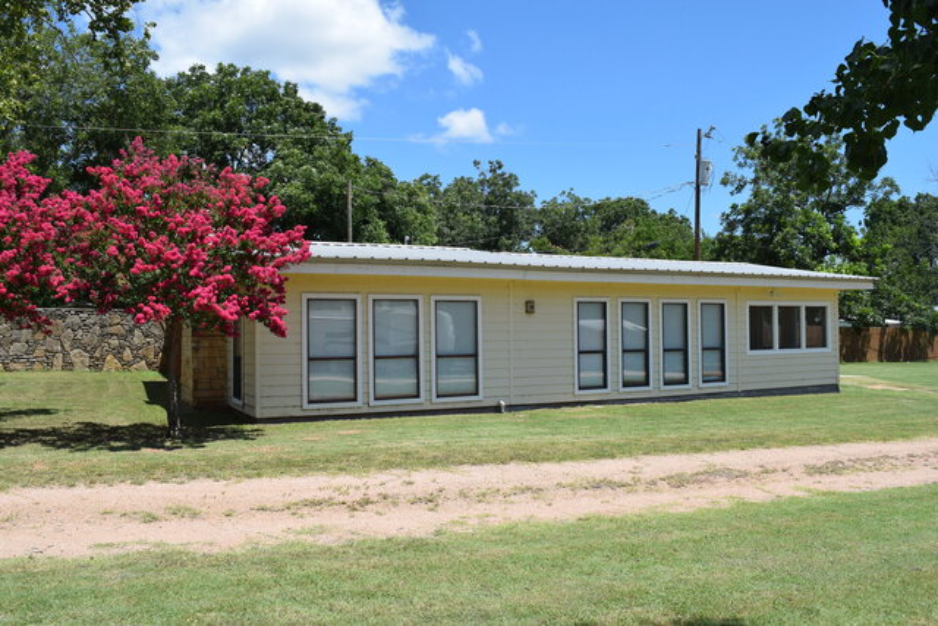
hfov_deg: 61.9
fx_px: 782
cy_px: 313
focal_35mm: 30
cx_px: 469
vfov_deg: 43.6
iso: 200
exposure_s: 1/320
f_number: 9
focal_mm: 20
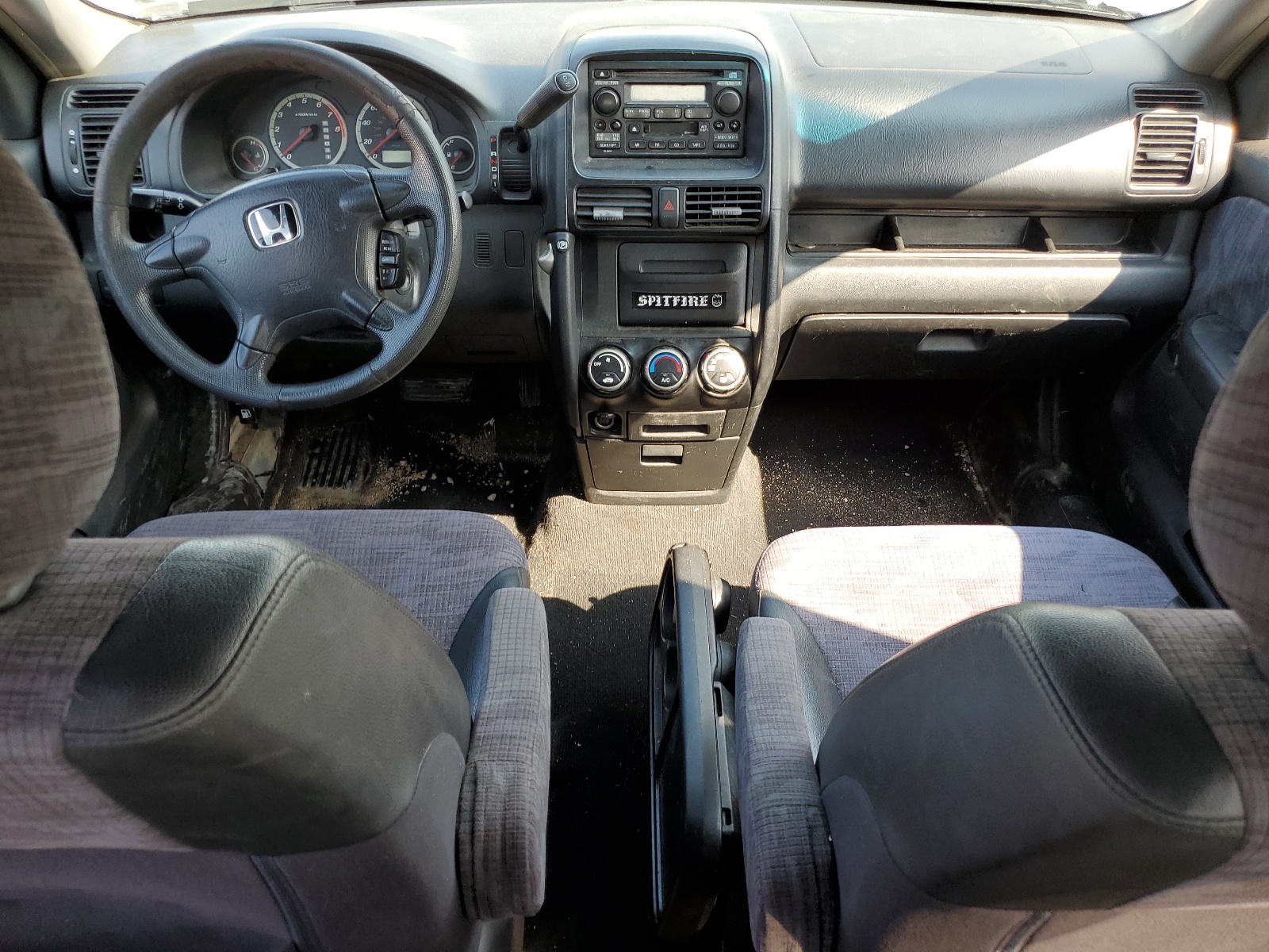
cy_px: 476
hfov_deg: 67.3
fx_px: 953
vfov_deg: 53.1
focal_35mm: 26
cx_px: 634
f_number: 1.5
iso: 50
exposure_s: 1/204
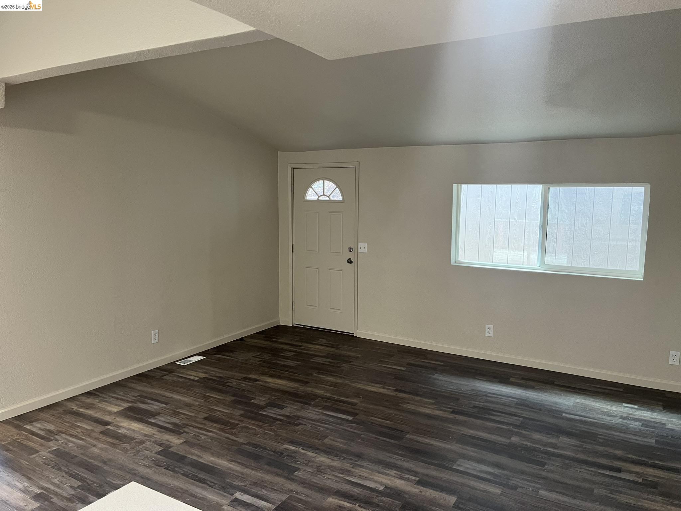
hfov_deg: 67.3
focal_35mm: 26
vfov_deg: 53.1
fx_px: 511
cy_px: 256
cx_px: 340
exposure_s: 1/60
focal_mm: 5.1
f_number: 1.6
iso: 160
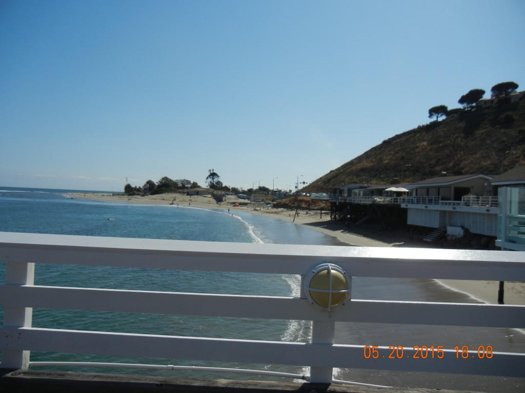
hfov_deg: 60.0
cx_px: 262
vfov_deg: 46.8
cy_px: 196
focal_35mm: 30
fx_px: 455
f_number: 7
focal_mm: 5.4
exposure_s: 1/980
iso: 160
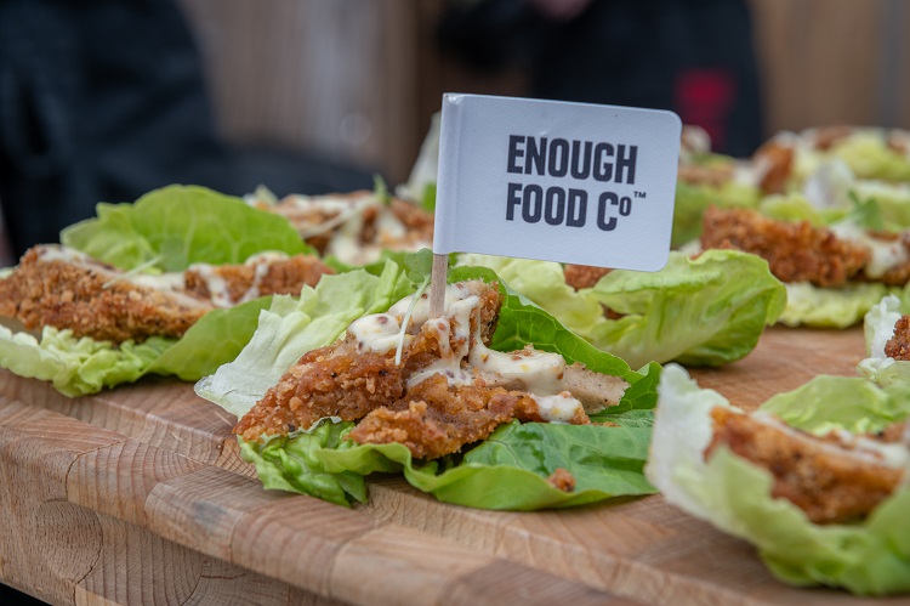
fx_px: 1768
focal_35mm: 70
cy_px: 303
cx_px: 455
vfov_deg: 19.4
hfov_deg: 28.9
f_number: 9
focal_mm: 70
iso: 640
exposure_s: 1/160
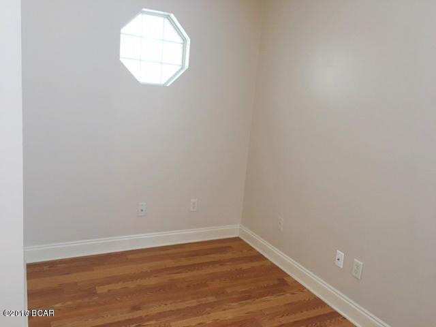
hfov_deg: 61.7
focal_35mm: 29
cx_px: 218
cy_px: 164
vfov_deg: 48.2
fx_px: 365
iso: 200
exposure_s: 1/24
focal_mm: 4.15
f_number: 2.2
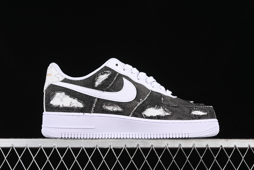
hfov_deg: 27.0
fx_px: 529
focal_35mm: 75
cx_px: 127
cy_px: 85
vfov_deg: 18.2
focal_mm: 50
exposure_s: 1/80
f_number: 7.1
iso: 160
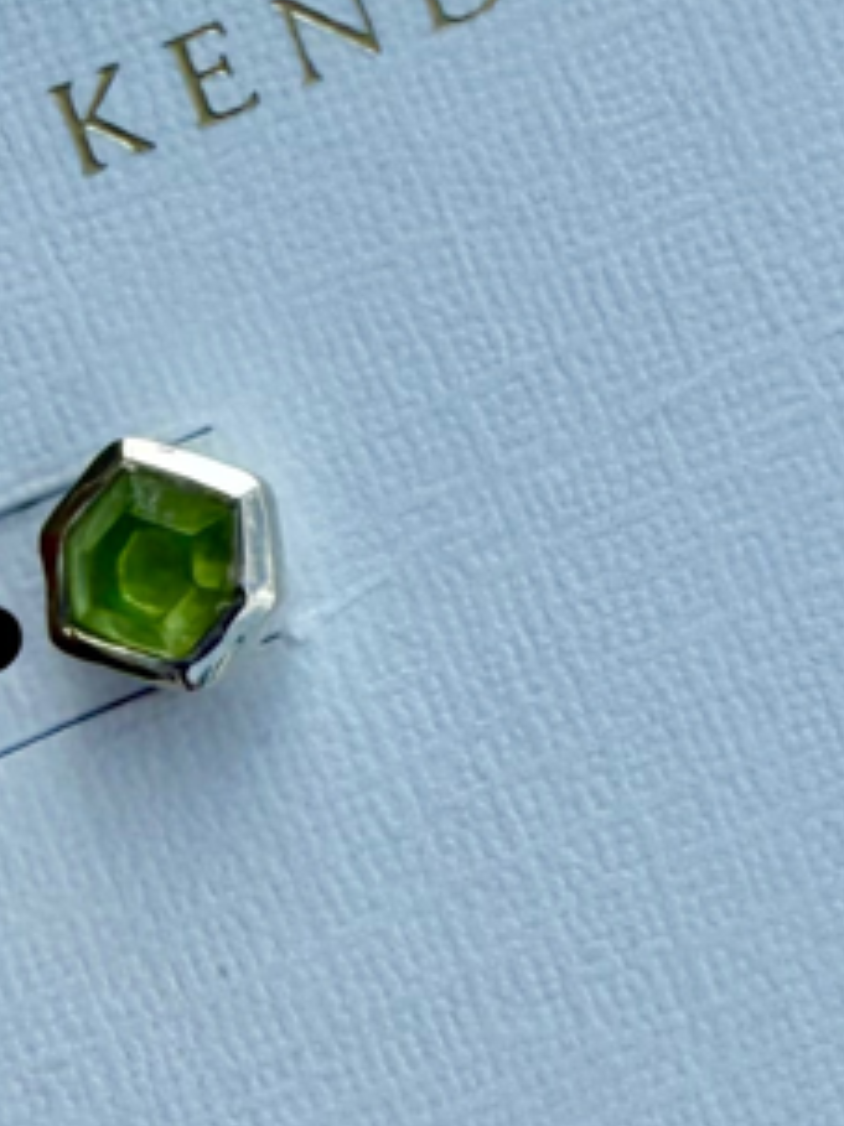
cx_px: 547
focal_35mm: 95
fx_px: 3091
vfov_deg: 20.6
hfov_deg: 15.5
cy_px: 784
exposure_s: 1/1976
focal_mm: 2.22
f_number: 2.2
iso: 40
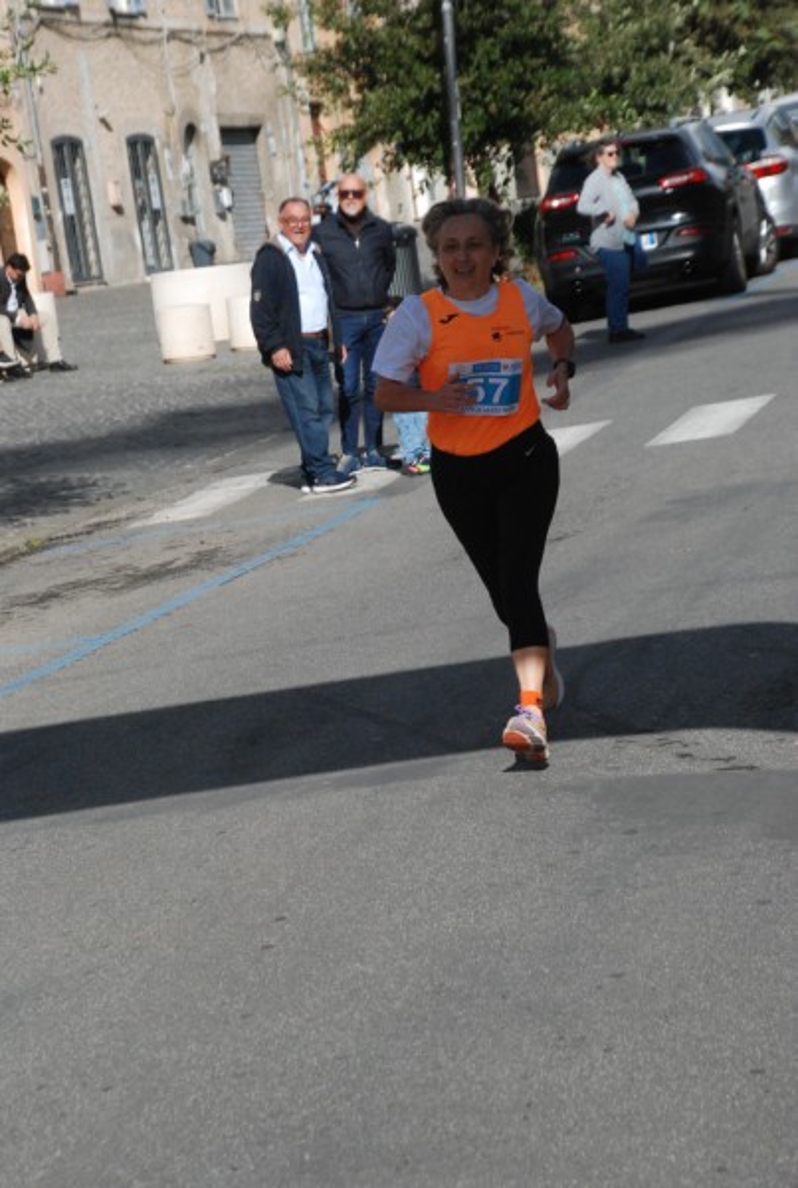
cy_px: 594
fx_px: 3721
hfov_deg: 12.2
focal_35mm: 112
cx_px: 399
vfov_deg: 18.1
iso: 1000
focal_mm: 75
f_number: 8
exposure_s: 1/2000
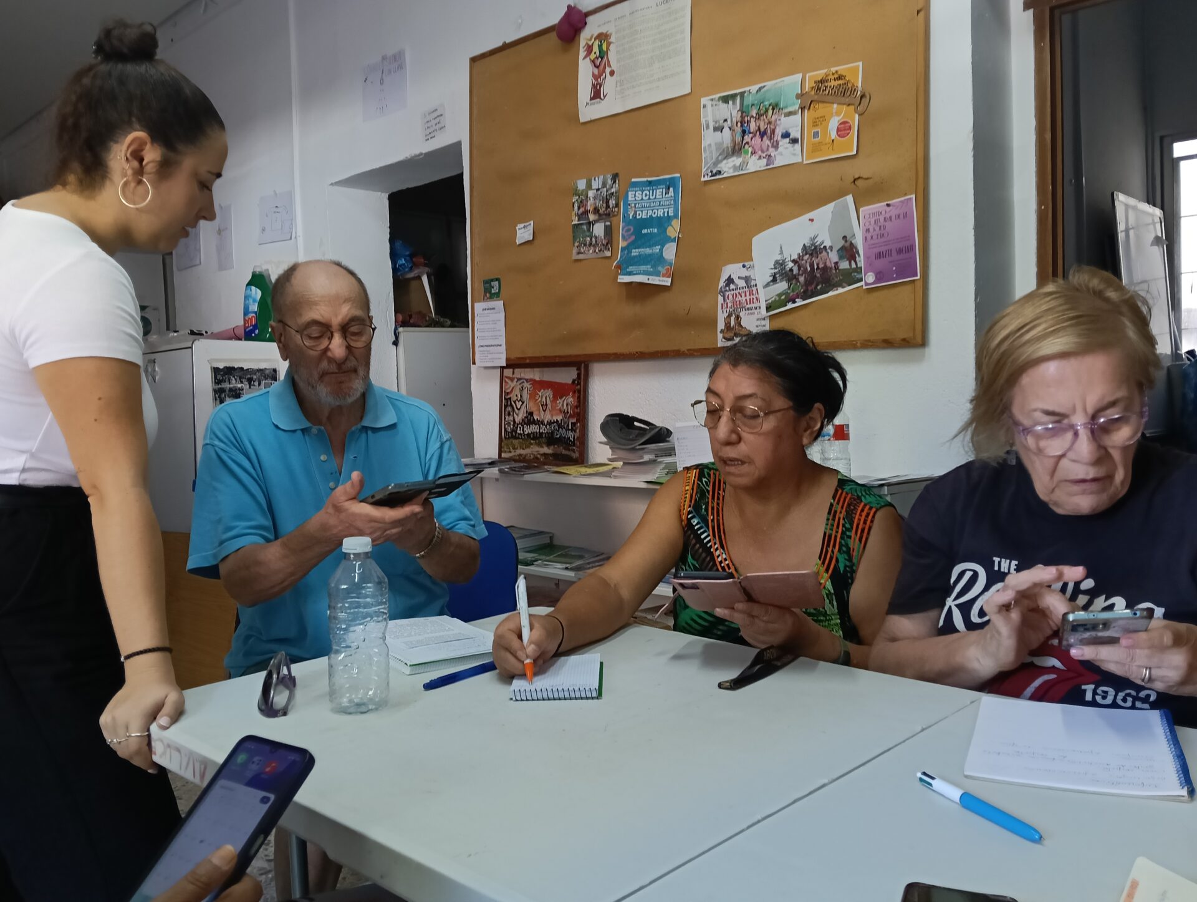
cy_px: 451
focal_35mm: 27
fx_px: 935
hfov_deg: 65.2
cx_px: 598
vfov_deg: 51.5
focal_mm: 3.98
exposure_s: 1/33.3
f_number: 1.8
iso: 250
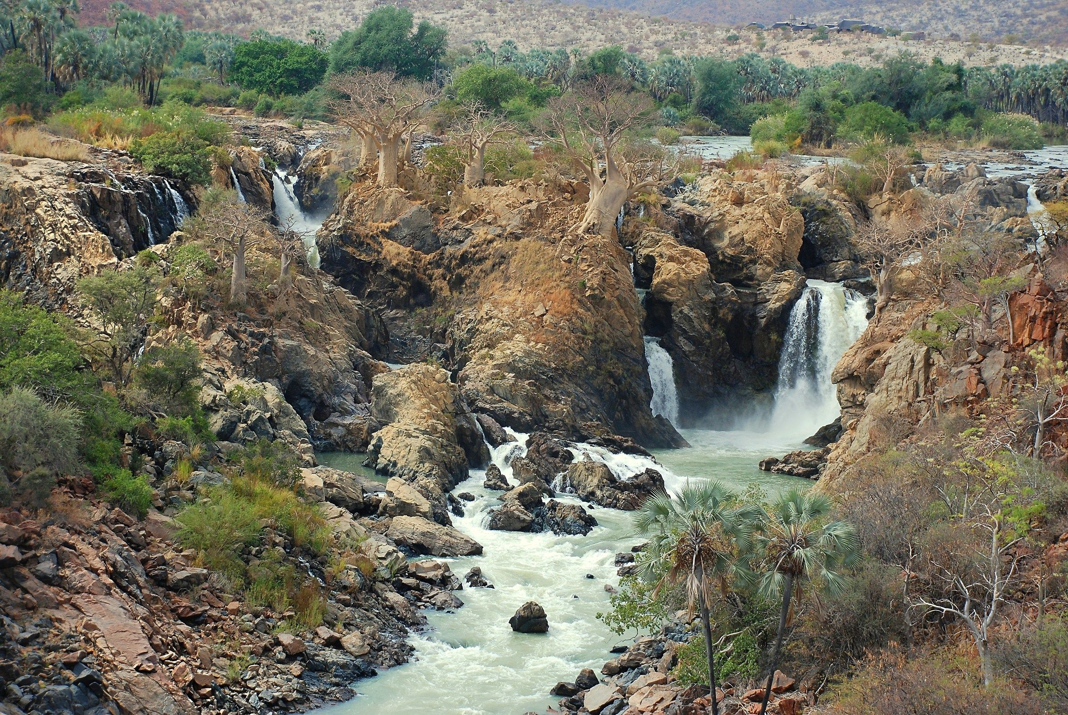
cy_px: 358
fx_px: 2584
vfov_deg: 15.7
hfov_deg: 23.4
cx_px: 534
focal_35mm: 87
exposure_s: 1/400
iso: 200
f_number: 5.3
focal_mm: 58
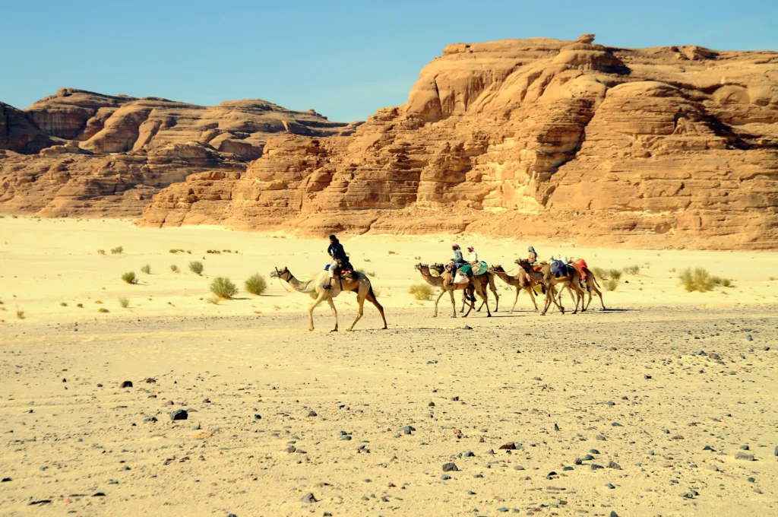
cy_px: 258
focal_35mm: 68
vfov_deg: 20.1
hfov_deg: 29.9
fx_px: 1457
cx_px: 389
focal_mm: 45
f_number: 10
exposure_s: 1/400
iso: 200
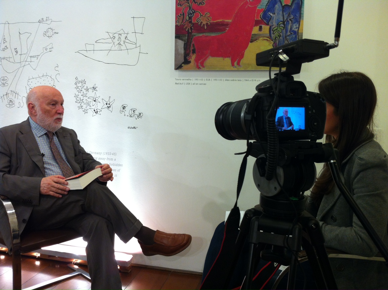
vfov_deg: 40.6
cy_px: 145
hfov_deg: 52.7
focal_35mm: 35
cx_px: 194
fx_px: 392
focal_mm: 3.85
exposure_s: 1/15
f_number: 2.8
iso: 100
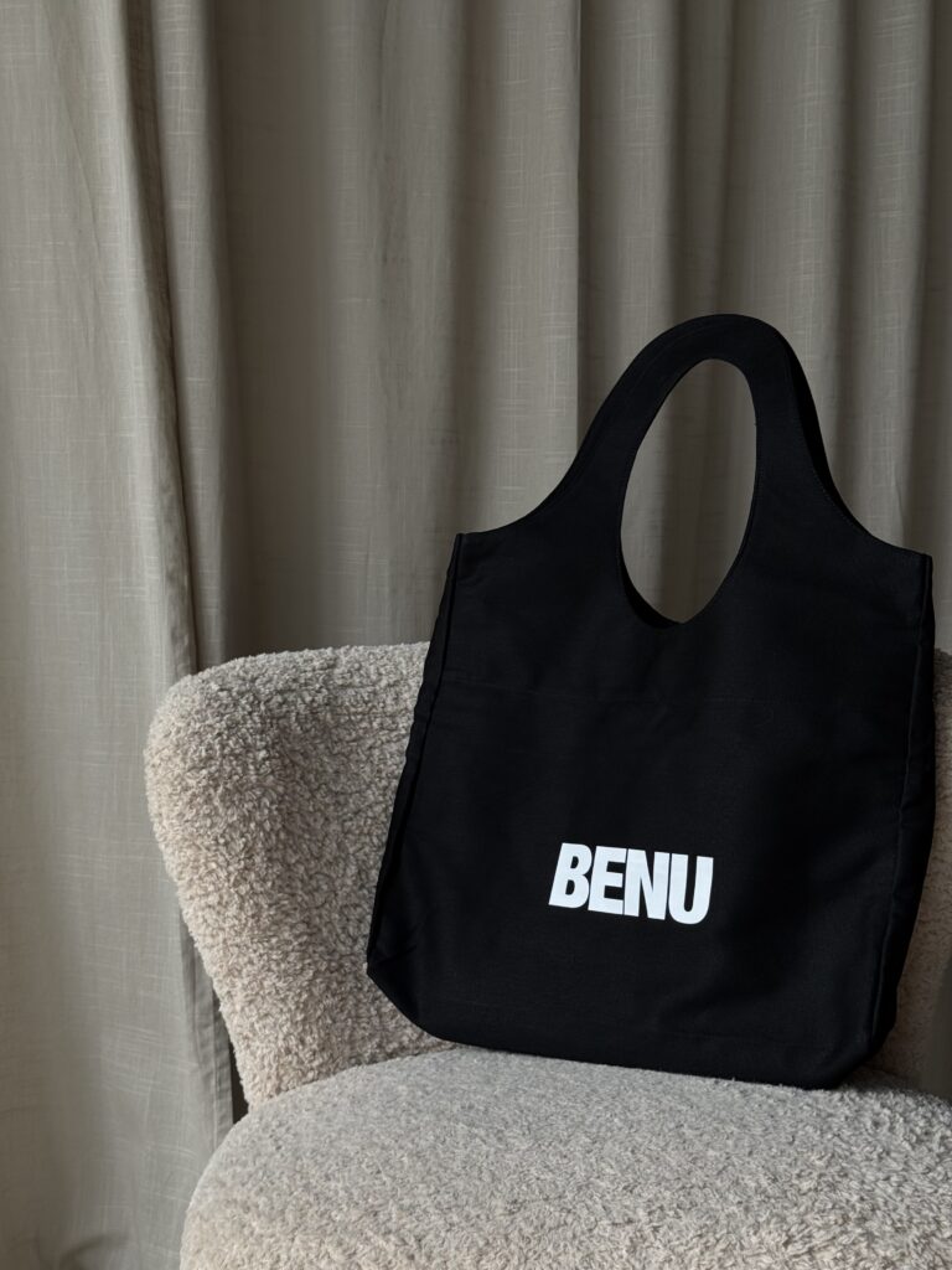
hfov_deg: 30.3
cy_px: 635
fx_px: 1760
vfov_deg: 39.7
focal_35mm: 48
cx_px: 476
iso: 50
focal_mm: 6.76
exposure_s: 1/216
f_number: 1.78
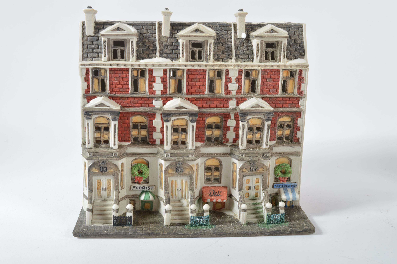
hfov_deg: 49.6
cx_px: 198
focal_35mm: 39
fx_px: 430
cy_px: 132
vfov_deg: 34.1
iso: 100
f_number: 11
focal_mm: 26
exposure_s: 1/160
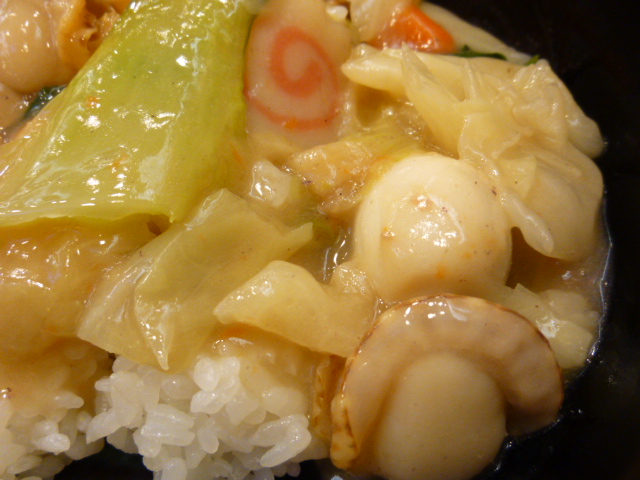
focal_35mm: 25
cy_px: 240
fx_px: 462
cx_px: 320
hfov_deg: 69.4
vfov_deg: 54.9
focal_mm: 4.5
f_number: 3.1
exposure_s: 1/50
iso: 400
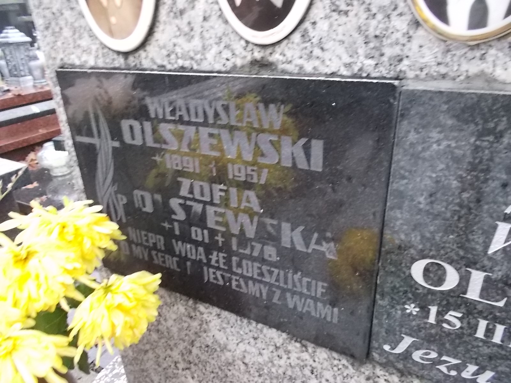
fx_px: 384
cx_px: 256
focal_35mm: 26
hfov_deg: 67.3
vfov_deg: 53.1
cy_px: 192
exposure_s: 1/20
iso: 400
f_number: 3.2
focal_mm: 4.6
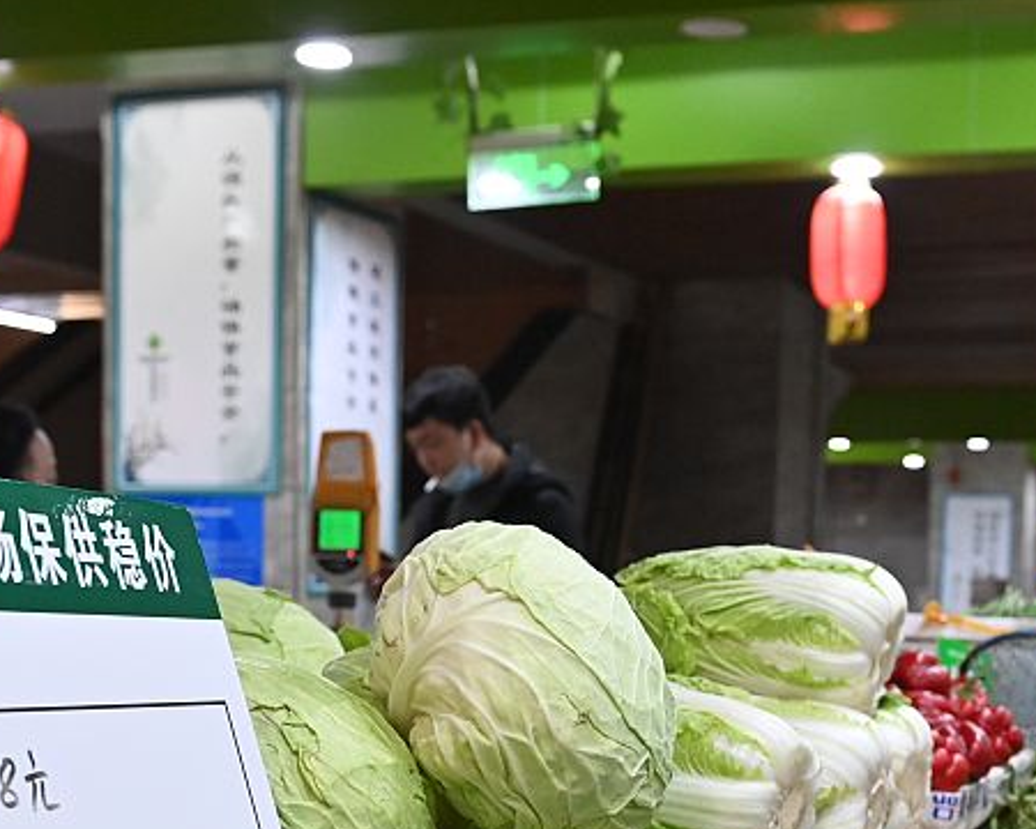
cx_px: 610
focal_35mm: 70
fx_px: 2146
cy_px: 861
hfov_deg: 27.1
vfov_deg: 21.0
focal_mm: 28
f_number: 4
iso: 3200
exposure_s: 1/250
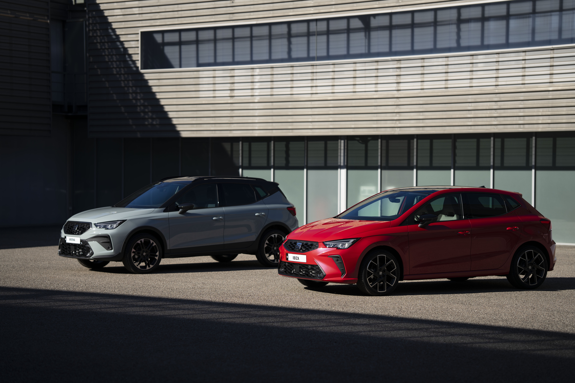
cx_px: 288
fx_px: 1358
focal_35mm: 85
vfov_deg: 16.1
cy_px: 192
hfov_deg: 23.9
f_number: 2
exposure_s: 1/2500
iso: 50
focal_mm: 85
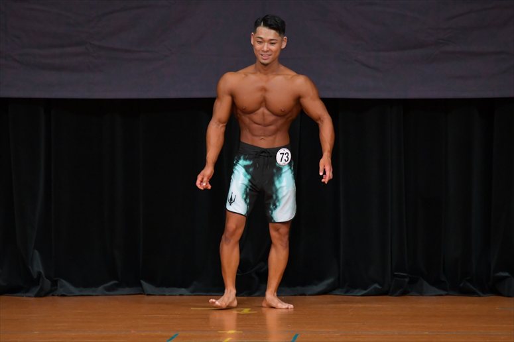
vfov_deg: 4.0
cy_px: 171
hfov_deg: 6.0
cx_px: 257
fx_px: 4923
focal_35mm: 345
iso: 4000
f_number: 5.6
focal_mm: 230
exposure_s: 1/400
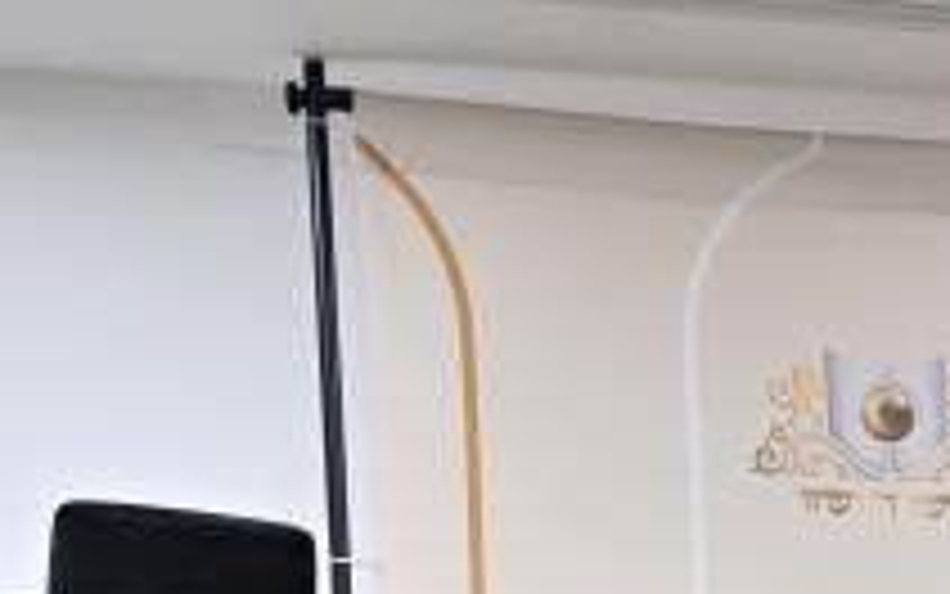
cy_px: 1393
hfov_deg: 11.0
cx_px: 2233
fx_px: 4221
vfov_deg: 7.5
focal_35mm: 163
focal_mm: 33
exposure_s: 1/200
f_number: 4
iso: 640
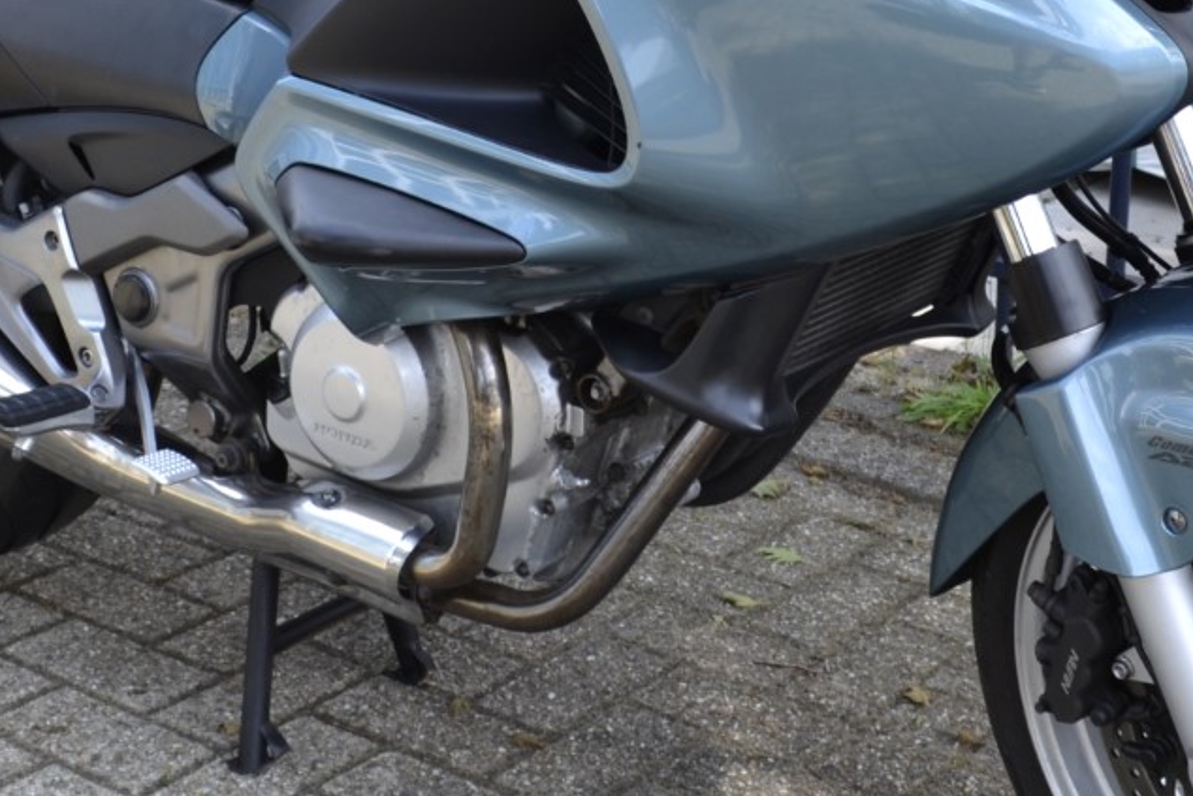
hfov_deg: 29.2
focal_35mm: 69
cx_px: 719
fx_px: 2287
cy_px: 24
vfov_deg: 19.3
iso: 100
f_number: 6.3
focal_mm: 18
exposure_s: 1/80
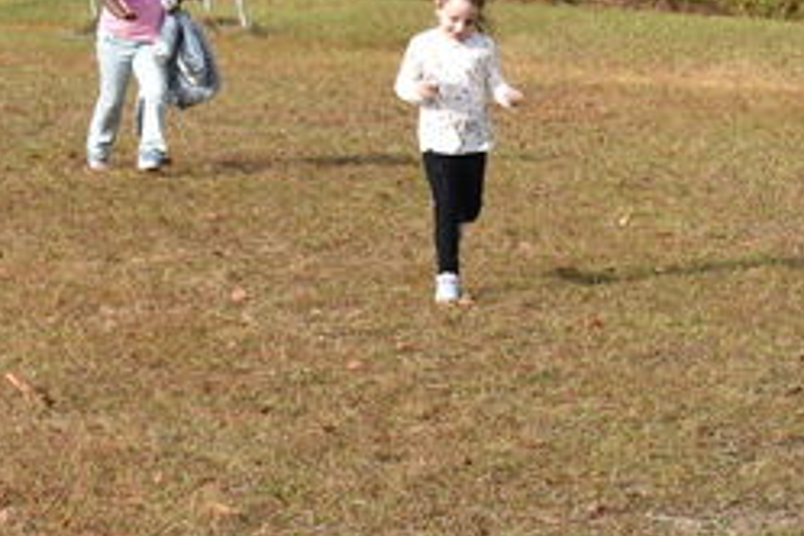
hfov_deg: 12.9
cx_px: 1069
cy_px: 526
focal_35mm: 154
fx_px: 3439
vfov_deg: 8.9
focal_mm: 32
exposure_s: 1/250
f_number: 7.1
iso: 100
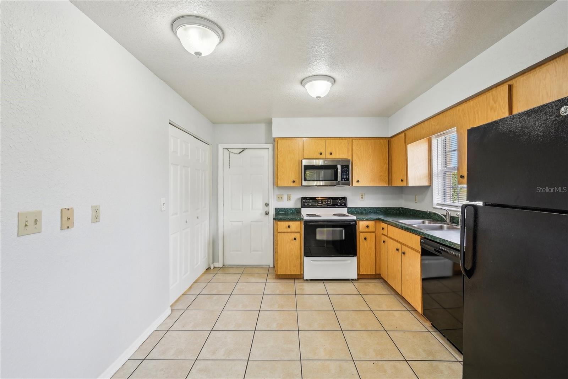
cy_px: 190
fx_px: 252
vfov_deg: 73.7
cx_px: 284
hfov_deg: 96.7
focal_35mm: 16
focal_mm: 16
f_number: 8
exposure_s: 1/20
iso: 400
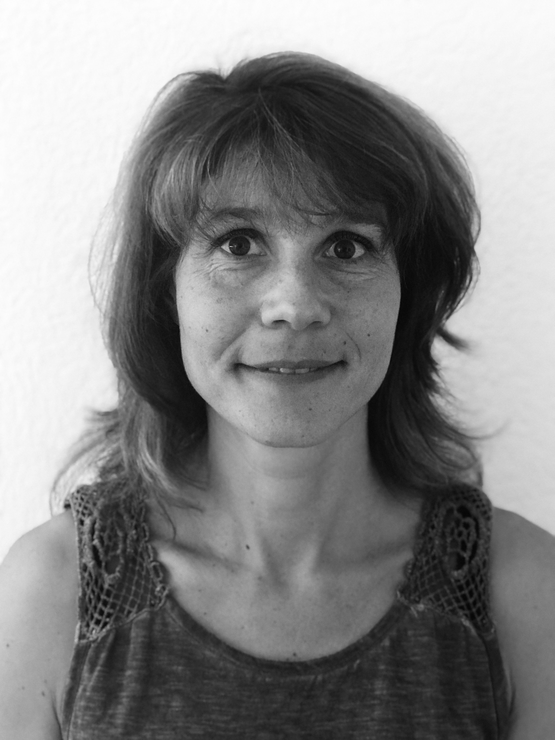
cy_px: 370
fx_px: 1219
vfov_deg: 33.8
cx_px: 278
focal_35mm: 57
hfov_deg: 25.7
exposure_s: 1/52
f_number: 2.8
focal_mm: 6.6
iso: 320
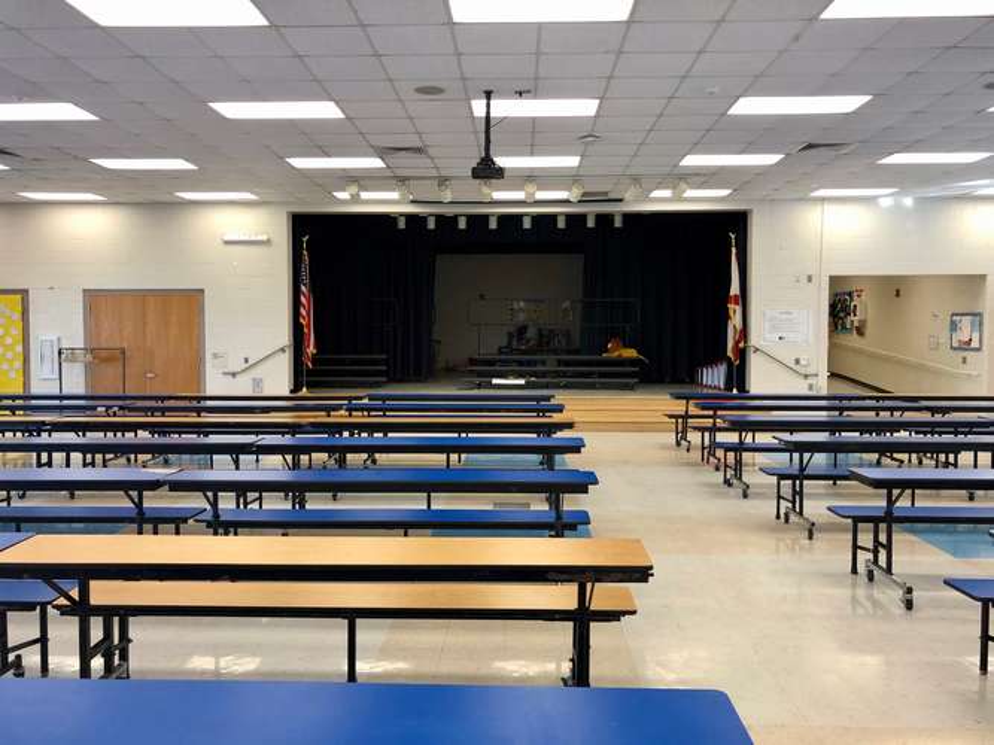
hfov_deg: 63.5
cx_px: 497
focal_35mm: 28
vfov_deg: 49.7
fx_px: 804
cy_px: 372
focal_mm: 4
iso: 40
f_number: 1.8
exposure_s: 1/30
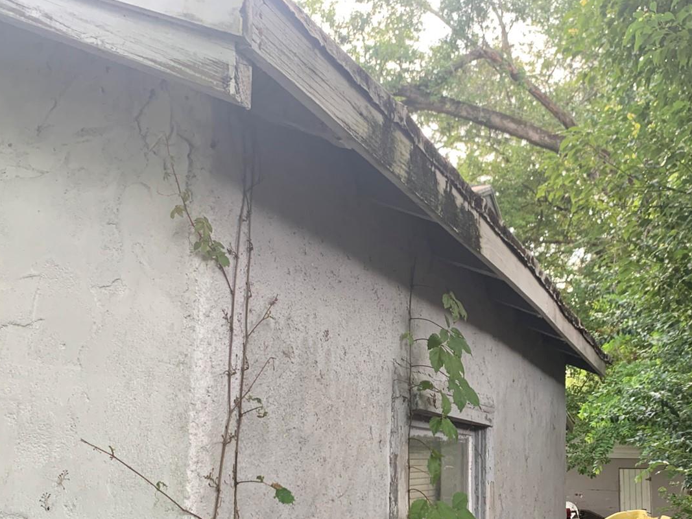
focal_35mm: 39
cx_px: 429
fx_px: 780
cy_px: 376
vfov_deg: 36.1
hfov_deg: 47.5
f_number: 1.8
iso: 64
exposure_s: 1/121
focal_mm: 4.25
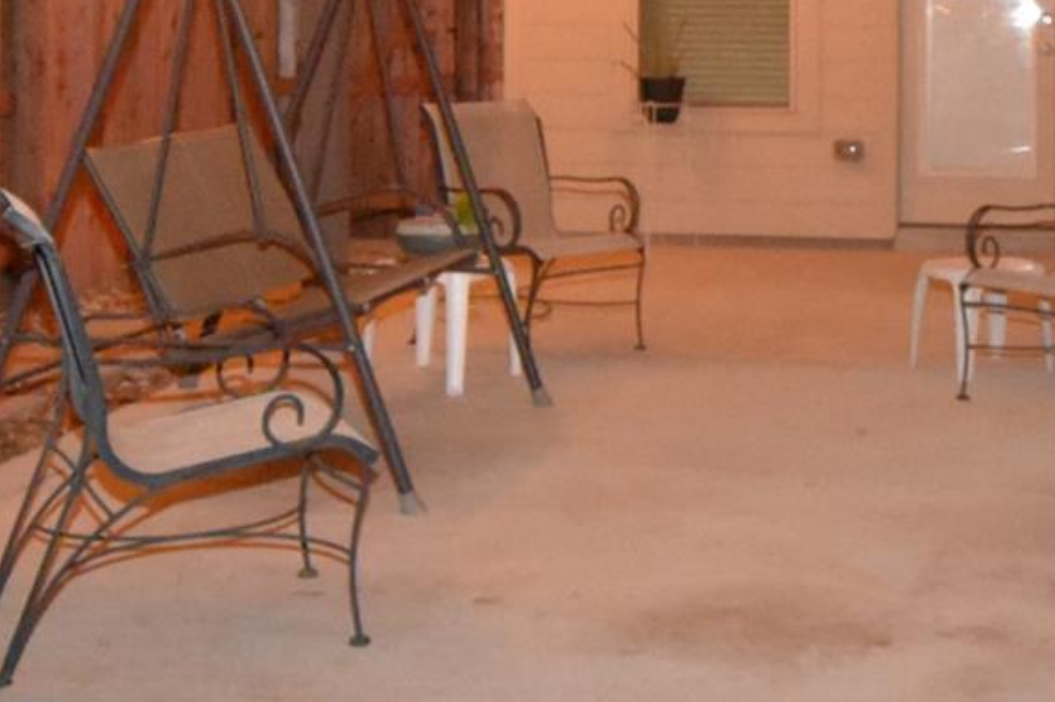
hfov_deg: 32.1
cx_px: 741
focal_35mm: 62
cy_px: 14
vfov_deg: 21.2
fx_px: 1813
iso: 6400
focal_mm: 11.5
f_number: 3.5
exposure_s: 1/60
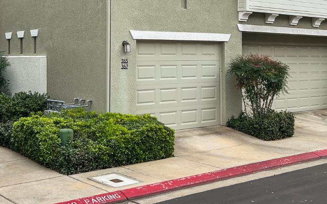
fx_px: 472
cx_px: 189
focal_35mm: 53
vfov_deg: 22.8
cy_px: -29
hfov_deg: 38.1
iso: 50
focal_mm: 5.7
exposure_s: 1/1400
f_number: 1.5
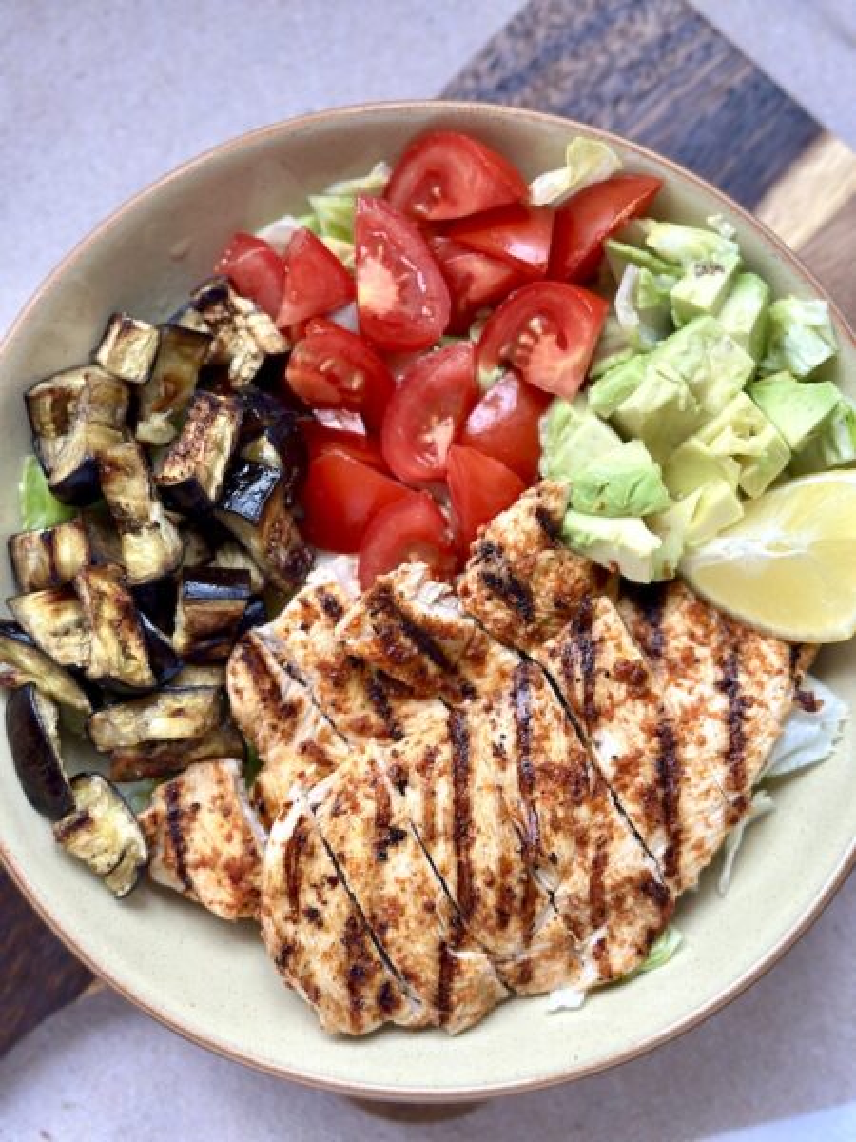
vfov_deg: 39.7
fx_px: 1583
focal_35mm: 48
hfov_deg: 30.3
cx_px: 428
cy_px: 571
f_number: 1.78
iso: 125
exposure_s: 1/60
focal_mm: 6.86
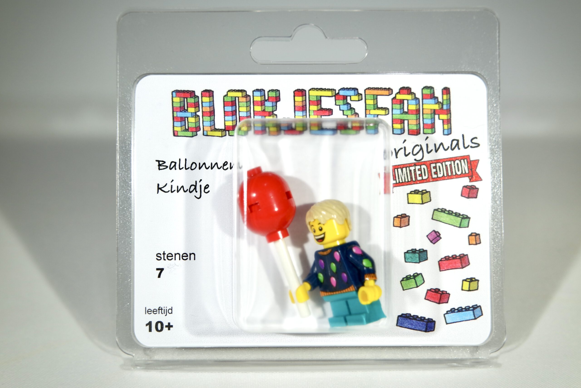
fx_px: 710
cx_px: 290
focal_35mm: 44
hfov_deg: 44.5
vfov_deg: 30.5
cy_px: 194
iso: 100
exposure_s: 1/125
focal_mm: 29
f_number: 5
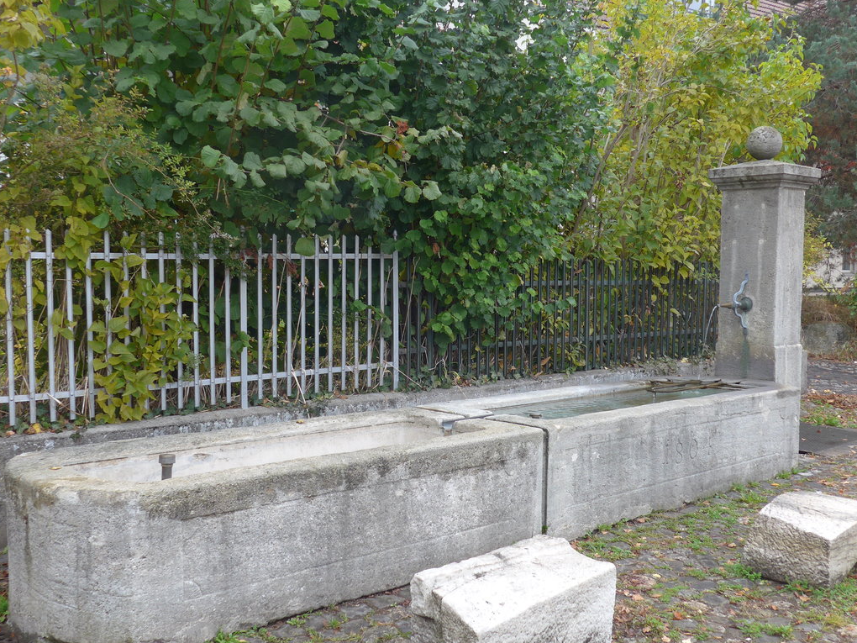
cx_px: 411
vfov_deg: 36.0
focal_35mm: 40
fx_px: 990
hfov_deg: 46.8
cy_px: 329
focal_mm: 7
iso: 80
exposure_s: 1/100
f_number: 2.8
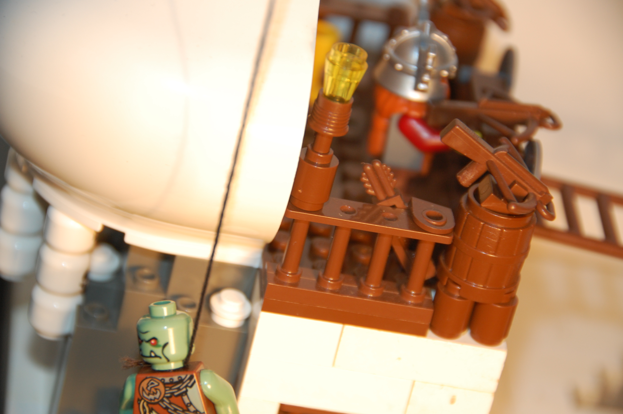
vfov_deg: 6.8
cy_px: 207
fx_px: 3501
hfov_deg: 10.2
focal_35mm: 202
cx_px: 312
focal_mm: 135
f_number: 5.6
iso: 400
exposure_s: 1/60
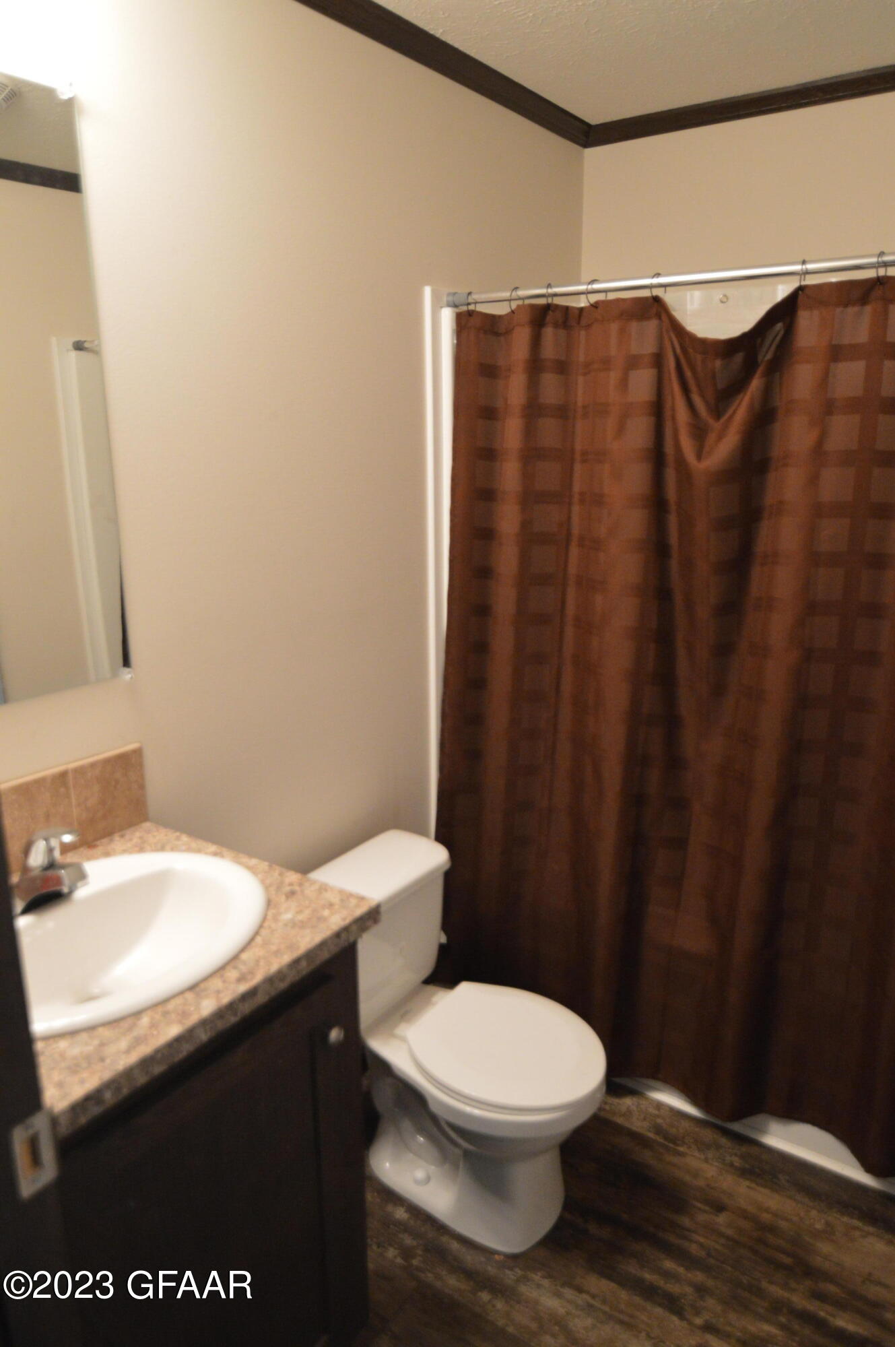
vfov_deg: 73.8
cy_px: 674
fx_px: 897
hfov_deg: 53.0
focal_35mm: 24
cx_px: 448
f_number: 2.8
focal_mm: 16
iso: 2000
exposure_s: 1/60
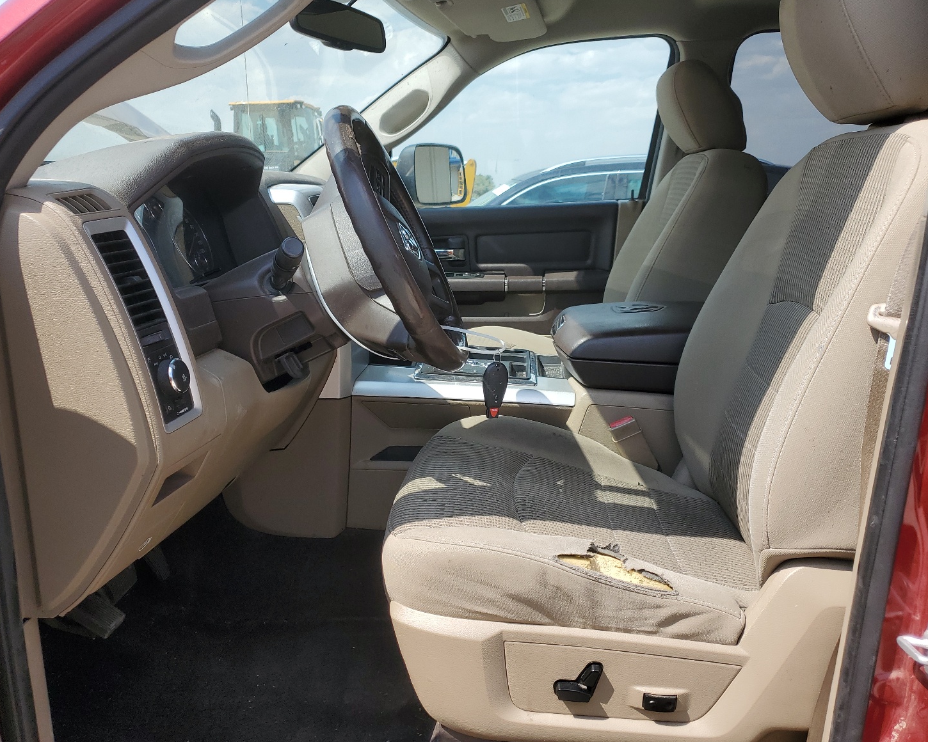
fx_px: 769
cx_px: 472
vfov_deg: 51.5
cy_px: 362
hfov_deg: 62.2
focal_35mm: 28
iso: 50
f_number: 1.5
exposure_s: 1/1667
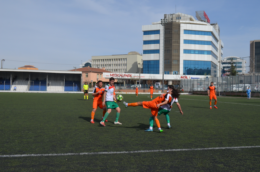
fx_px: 281
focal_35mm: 39
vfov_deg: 34.1
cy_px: 86
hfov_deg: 49.6
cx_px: 130
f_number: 6.3
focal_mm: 26
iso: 400
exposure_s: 1/1600
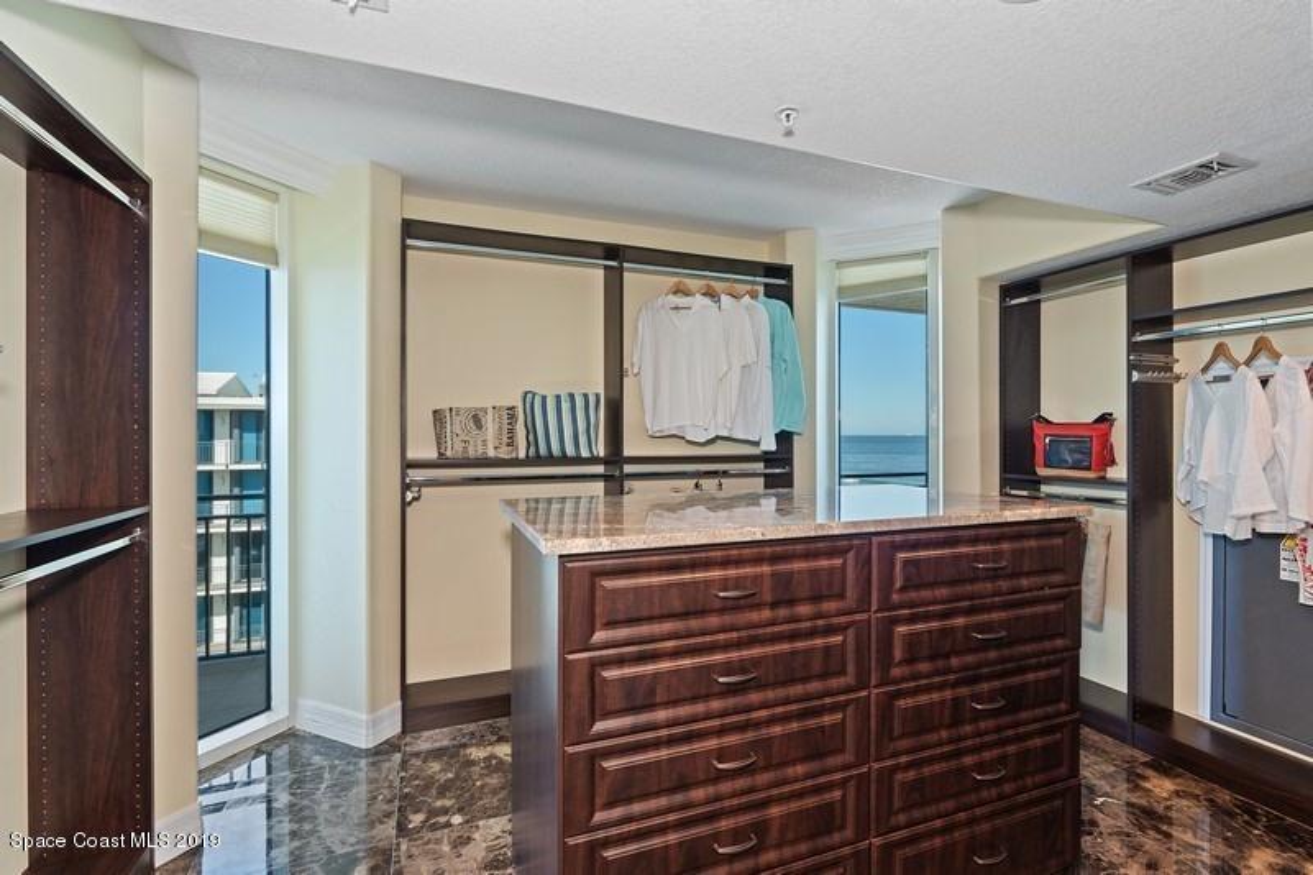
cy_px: 438
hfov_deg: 96.7
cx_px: 656
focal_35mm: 16
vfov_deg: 73.7
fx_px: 583
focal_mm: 16
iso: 200
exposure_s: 1/5
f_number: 8
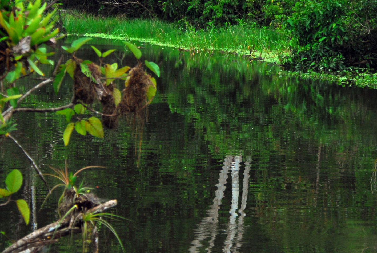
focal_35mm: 315
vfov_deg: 4.4
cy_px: 32
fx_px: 3303
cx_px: 279
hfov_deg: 6.5
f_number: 4.8
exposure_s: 1/200
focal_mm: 116
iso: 320
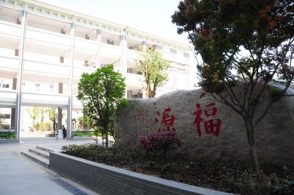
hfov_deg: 67.5
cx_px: 147
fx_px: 220
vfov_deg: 47.7
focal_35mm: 27
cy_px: 98
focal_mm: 18
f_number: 5.6
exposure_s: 1/200
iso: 200
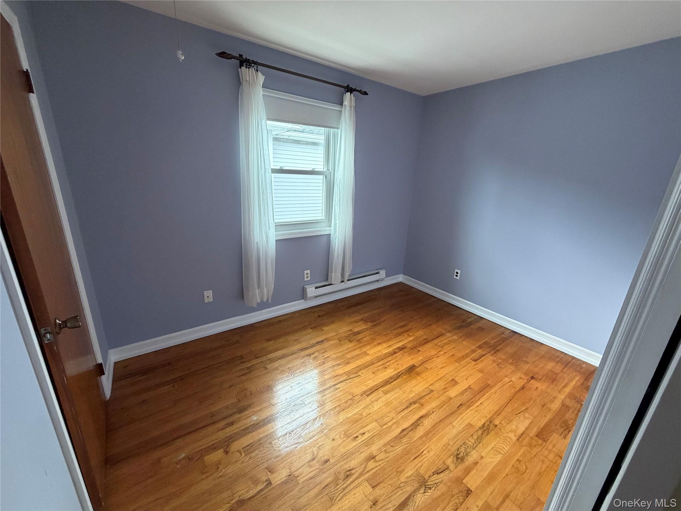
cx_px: 340
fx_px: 275
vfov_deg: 85.7
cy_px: 256
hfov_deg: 102.1
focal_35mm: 14
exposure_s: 1/60
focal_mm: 2.22
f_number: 2.2
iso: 320
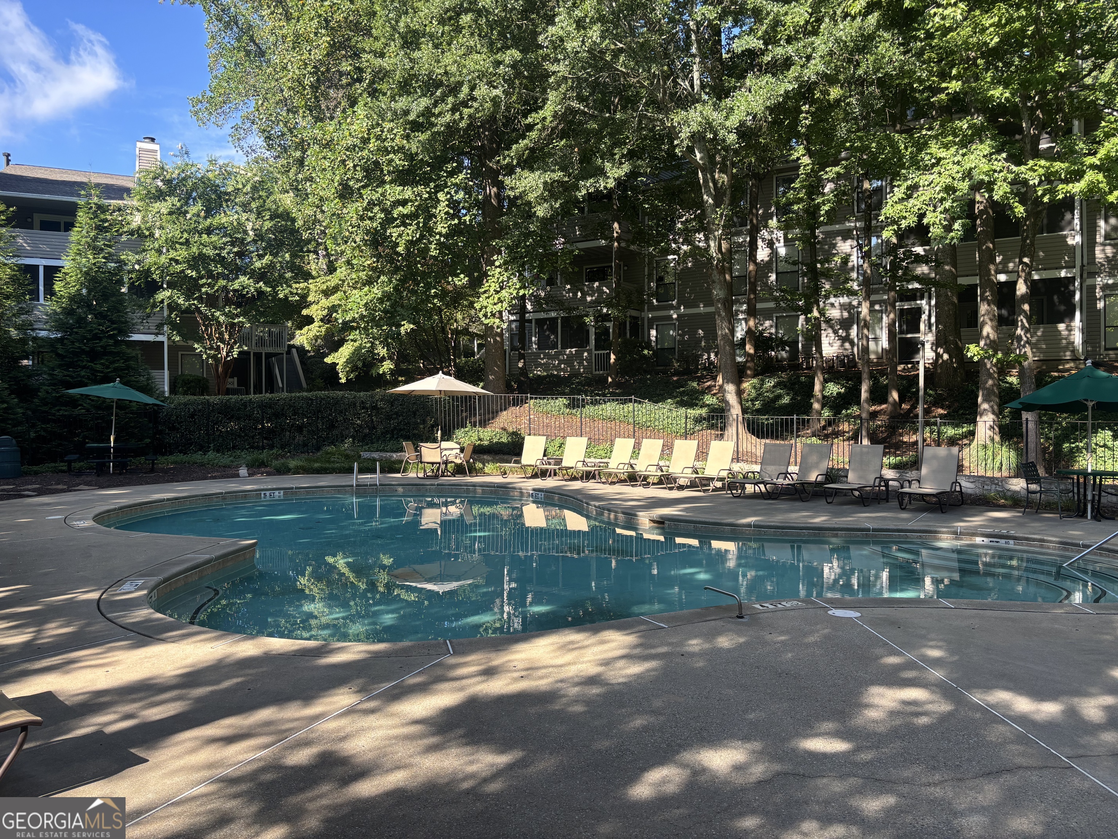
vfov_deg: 53.1
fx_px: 840
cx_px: 559
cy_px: 420
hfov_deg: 67.3
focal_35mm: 26
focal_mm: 5.96
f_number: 1.6
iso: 50
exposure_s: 1/486
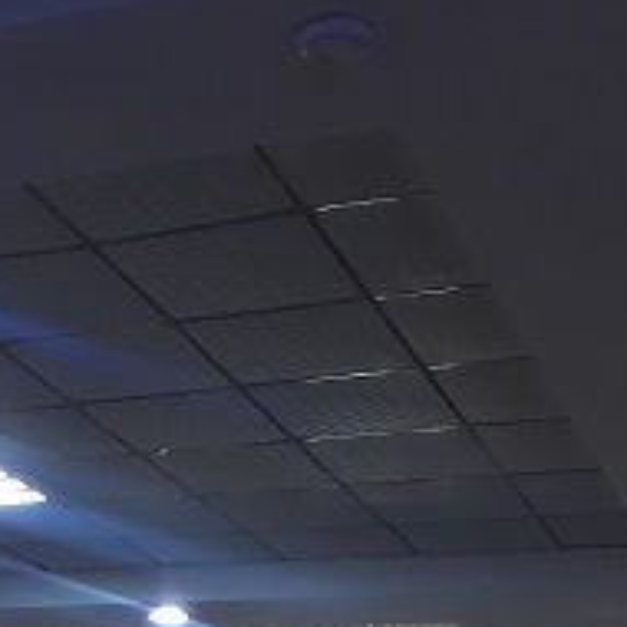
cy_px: 804
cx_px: -96
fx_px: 1803
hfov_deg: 18.8
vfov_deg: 18.4
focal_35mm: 88
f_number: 1.9
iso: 160
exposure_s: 1/25
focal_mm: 3.6
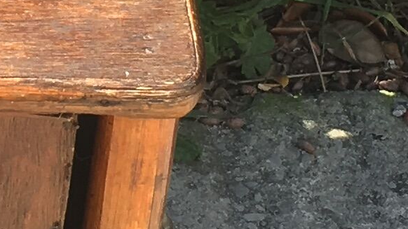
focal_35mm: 219
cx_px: -186
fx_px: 2369
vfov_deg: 5.5
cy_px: -87
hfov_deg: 9.6
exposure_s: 1/478
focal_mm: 4.15
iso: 25
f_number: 2.2
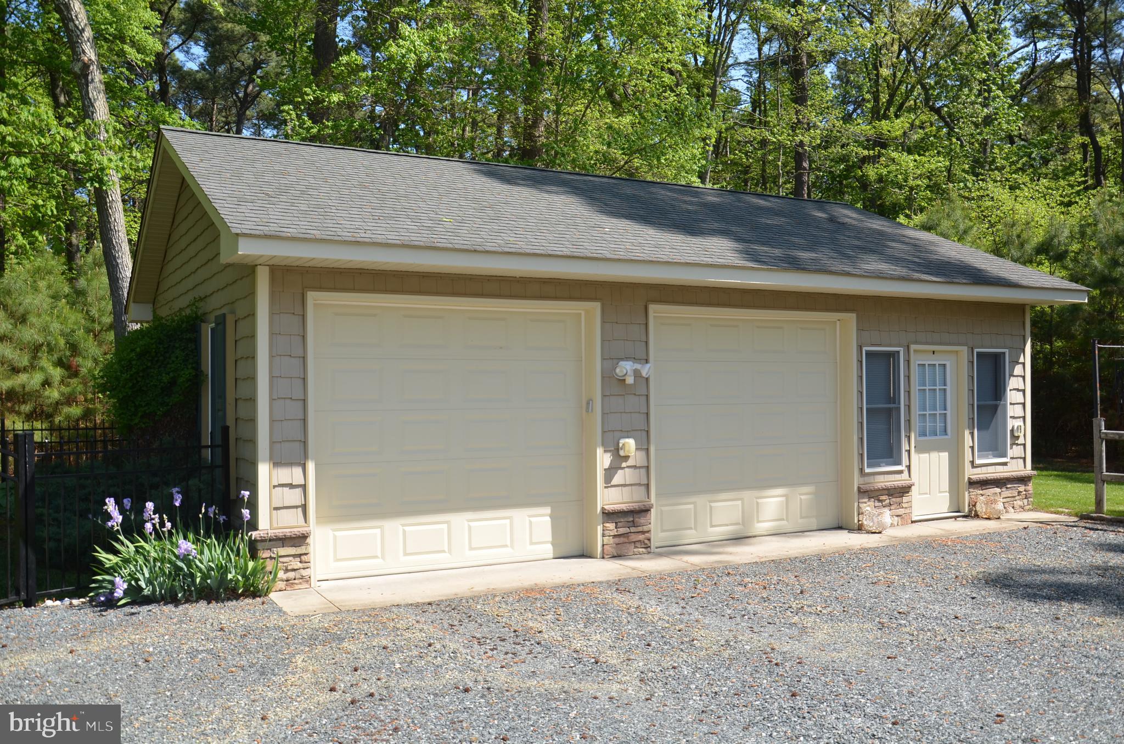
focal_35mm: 32
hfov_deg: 59.6
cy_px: 372
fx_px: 981
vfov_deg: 41.5
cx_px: 562
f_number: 6.3
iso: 100
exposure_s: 1/250
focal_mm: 21
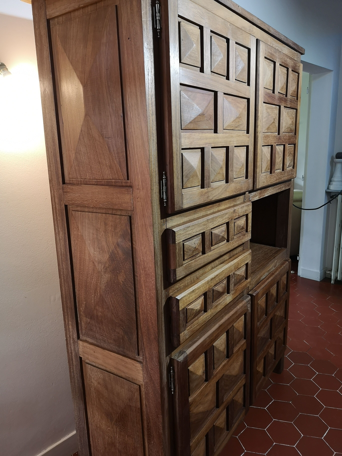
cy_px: 228
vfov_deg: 65.3
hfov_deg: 51.4
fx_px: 356
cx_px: 171
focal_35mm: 27
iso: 200
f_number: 1.8
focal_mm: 5.58
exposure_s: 1/50
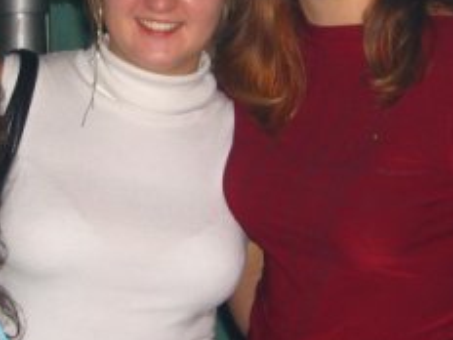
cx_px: 164
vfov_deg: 12.4
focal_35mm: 119
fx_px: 1557
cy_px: 115
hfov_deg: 16.5
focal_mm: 9.5
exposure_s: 1/60
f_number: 3.1
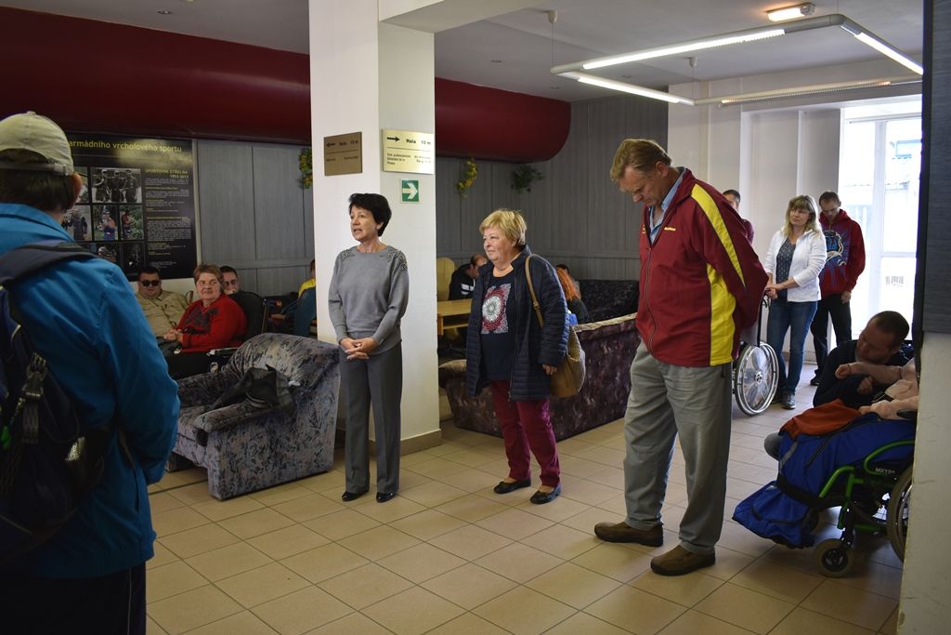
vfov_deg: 47.9
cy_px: 318
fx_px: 713
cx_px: 476
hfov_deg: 67.4
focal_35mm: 27
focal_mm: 18
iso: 180
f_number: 3.5
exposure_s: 1/30
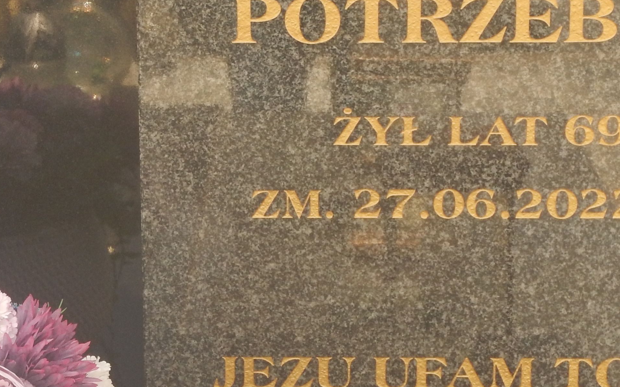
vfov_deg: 10.7
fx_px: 2061
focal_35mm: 122
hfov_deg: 17.1
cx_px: 213
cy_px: 116
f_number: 4.3
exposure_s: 1/250
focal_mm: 8.5
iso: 125
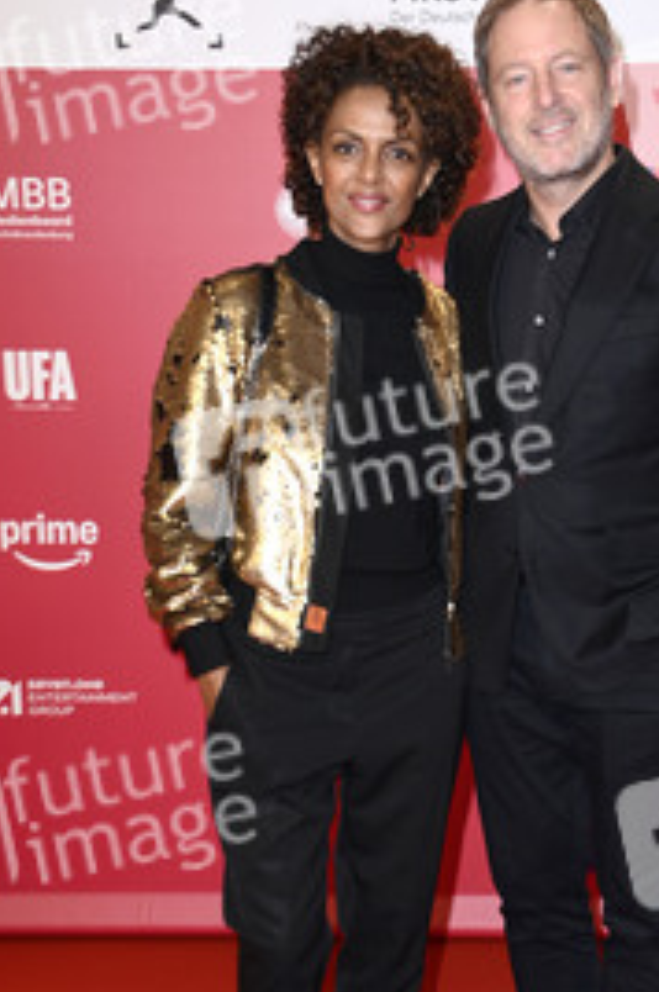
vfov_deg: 24.7
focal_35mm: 82
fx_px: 2257
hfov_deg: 16.5
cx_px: 470
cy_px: 637
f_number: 5.6
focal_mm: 55
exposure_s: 1/250
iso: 640
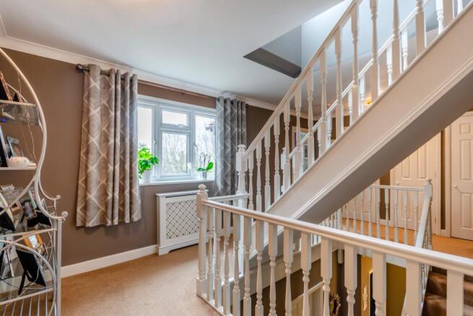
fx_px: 217
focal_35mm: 16
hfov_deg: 95.0
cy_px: 158
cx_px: 236
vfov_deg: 72.1
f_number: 8
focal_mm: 11
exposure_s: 1/10
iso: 100
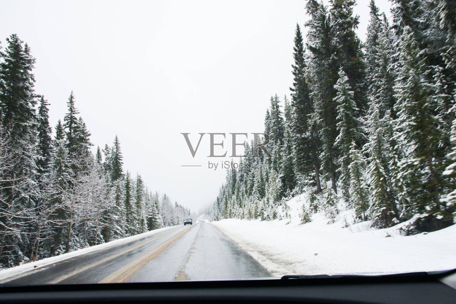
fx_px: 355
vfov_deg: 46.4
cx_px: 228
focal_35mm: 28
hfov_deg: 65.5
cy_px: 152
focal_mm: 28
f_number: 20
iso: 800
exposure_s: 1/125
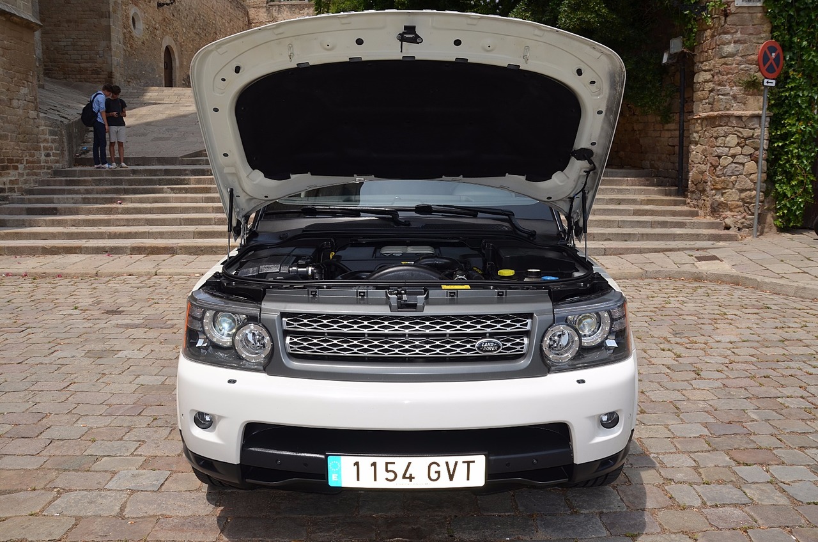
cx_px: 409
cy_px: 271
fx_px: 612
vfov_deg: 47.7
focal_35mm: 27
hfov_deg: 67.5
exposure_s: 1/200
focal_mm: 18
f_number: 9
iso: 100
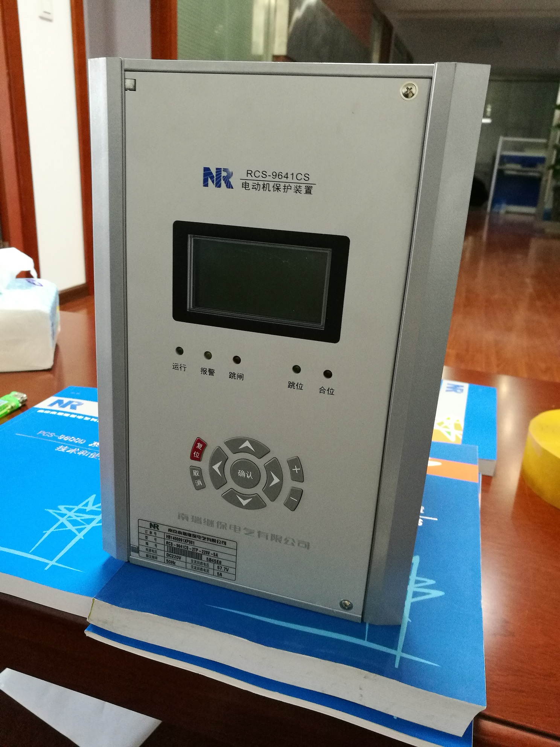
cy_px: 374
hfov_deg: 51.4
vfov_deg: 65.3
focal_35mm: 27
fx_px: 582
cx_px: 280
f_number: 2.2
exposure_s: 1/24
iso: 320
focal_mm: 4.5
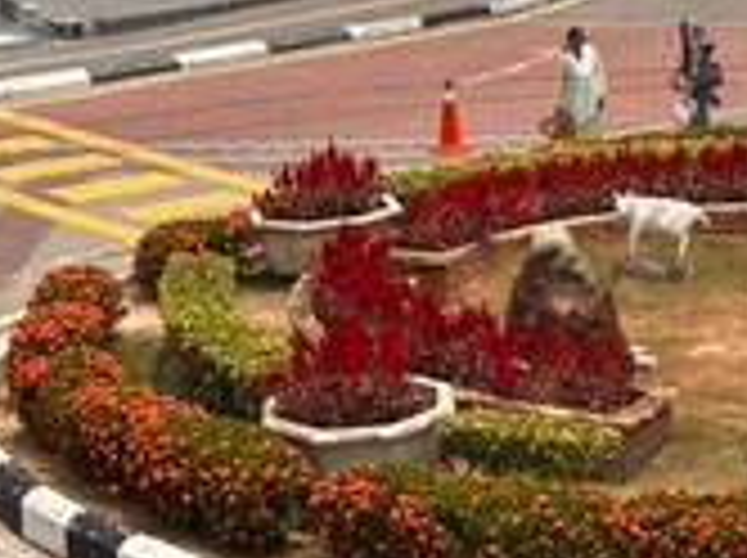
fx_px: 2995
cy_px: -27
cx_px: 698
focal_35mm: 139
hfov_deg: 14.1
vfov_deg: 10.5
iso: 64
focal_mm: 6.86
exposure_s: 1/4367
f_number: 1.78
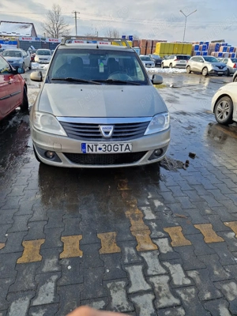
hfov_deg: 58.9
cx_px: 118
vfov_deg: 73.9
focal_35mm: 23
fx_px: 210
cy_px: 158
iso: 50
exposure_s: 1/500
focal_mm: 5.4
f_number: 1.8
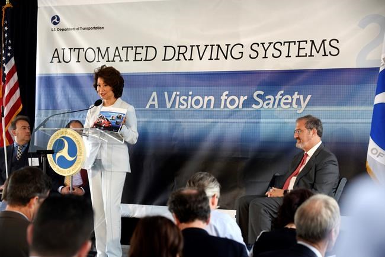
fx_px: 1048
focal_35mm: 98
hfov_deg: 20.8
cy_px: 128
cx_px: 192
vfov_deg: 14.0
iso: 800
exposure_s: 1/320
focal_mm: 98
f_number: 4.5
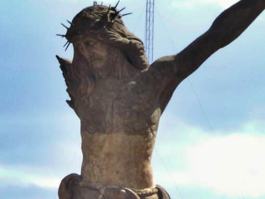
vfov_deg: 1.5
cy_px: 206
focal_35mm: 998
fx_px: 7640
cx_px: 70
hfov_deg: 2.0
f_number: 5.5
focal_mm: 53.77
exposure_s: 1/320
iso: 100
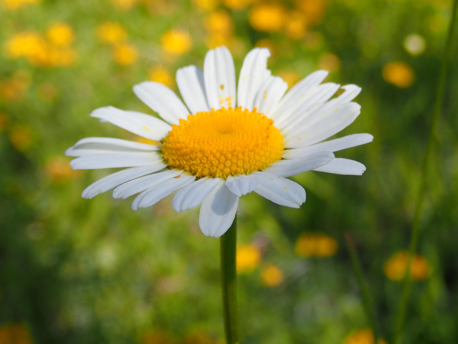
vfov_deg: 19.9
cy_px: 172
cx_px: 229
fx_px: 979
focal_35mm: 74
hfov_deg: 26.3
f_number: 5.6
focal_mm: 13.47
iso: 100
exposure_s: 1/250
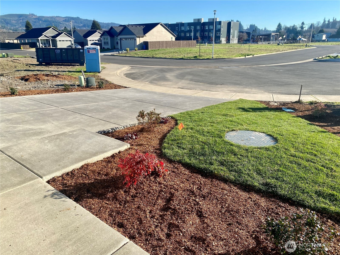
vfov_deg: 53.1
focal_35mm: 26
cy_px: 128
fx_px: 255
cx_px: 170
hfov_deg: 67.3
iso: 32
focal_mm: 4.25
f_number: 1.8
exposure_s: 1/1522
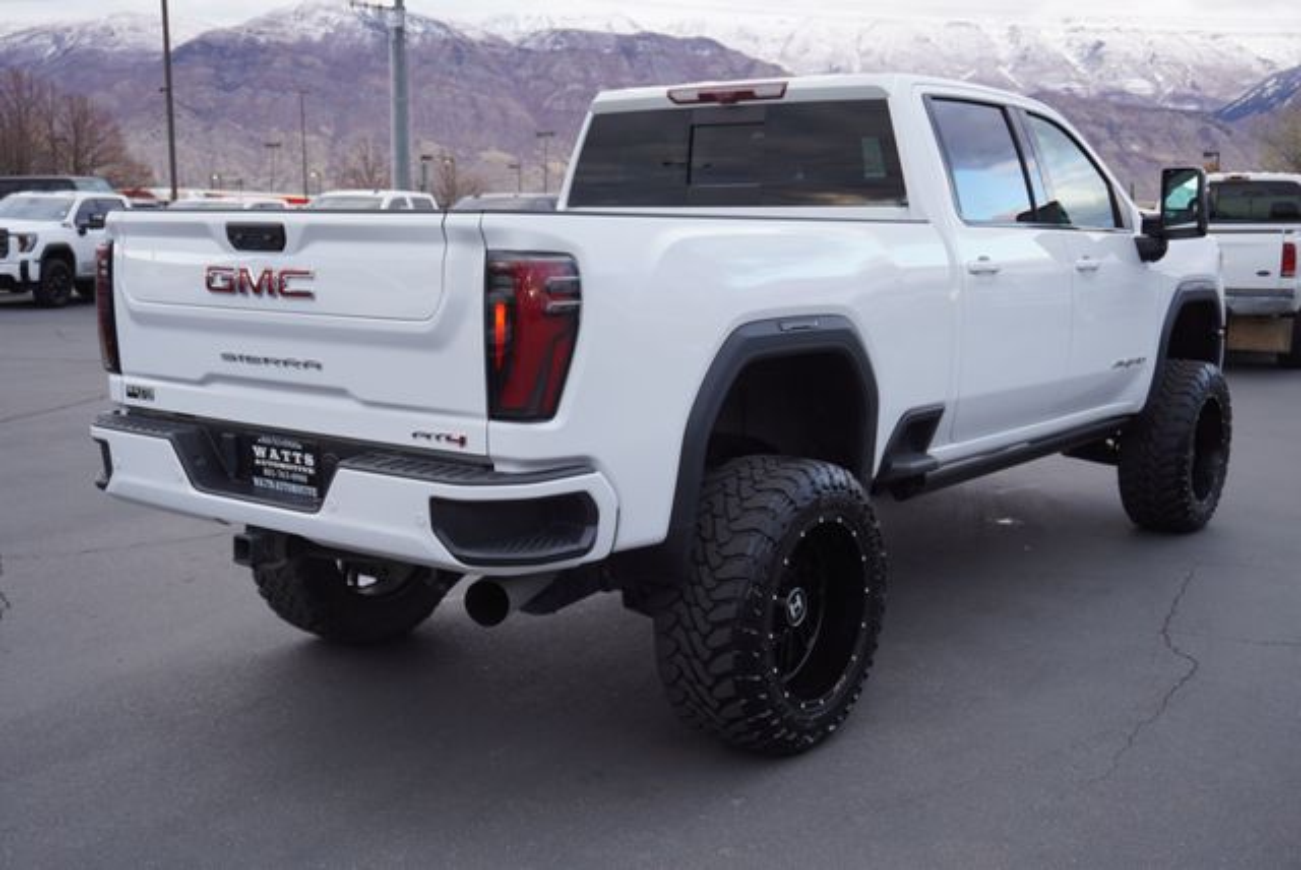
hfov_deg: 49.5
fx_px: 1411
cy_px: 435
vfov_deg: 34.3
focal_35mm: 39
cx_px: 650
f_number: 4.5
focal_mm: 26
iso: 125
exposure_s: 1/60
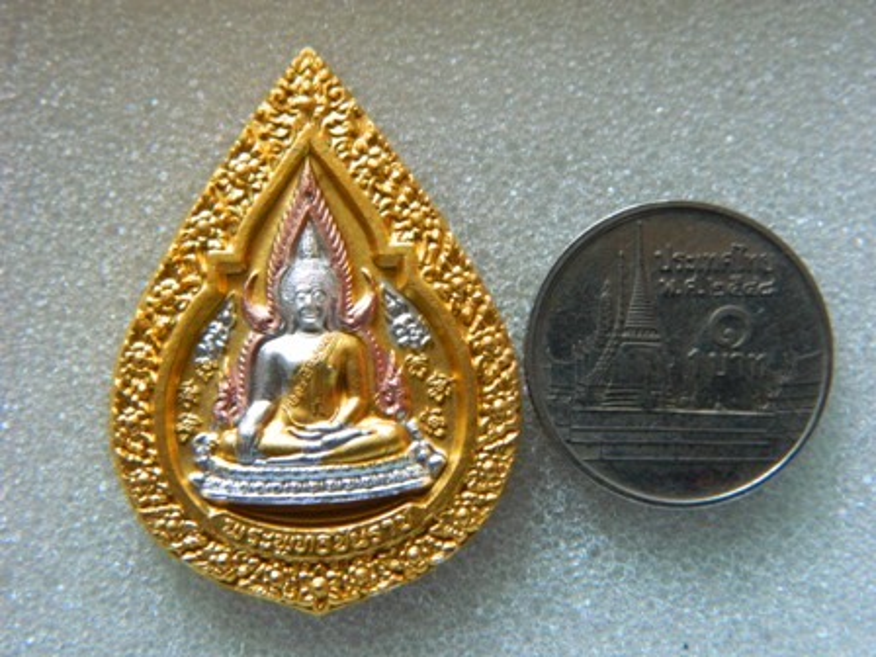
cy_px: 328
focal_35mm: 70
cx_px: 438
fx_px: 1771
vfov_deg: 21.0
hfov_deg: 27.8
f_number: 4
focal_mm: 12.6
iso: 400
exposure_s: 1/50
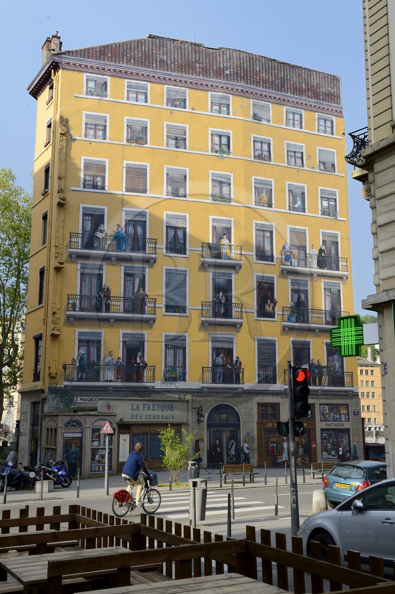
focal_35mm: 38
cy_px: 297
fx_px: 626
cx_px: 198
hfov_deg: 35.0
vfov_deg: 50.7
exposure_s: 1/160
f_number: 11
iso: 200
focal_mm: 38
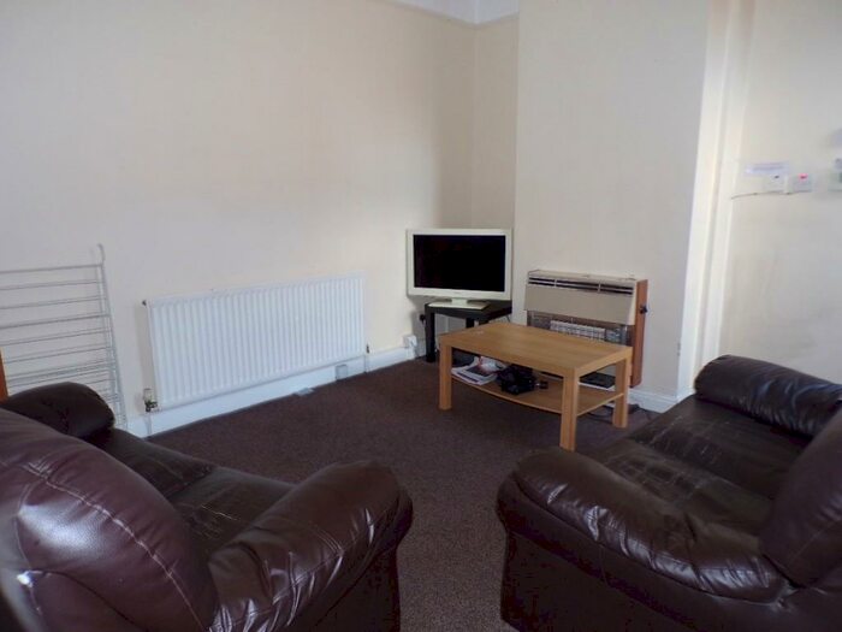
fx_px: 584
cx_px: 421
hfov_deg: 71.6
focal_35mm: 24
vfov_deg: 56.8
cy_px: 316
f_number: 3
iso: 200
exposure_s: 1/34
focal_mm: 4.3
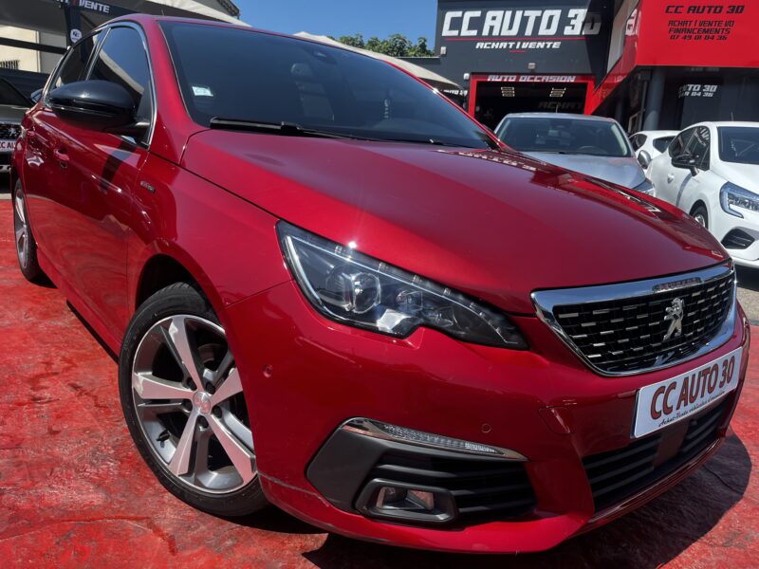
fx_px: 570
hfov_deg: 67.3
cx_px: 380
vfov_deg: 53.1
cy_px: 284
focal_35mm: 26
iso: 50
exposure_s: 1/1517
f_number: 1.6
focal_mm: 5.1
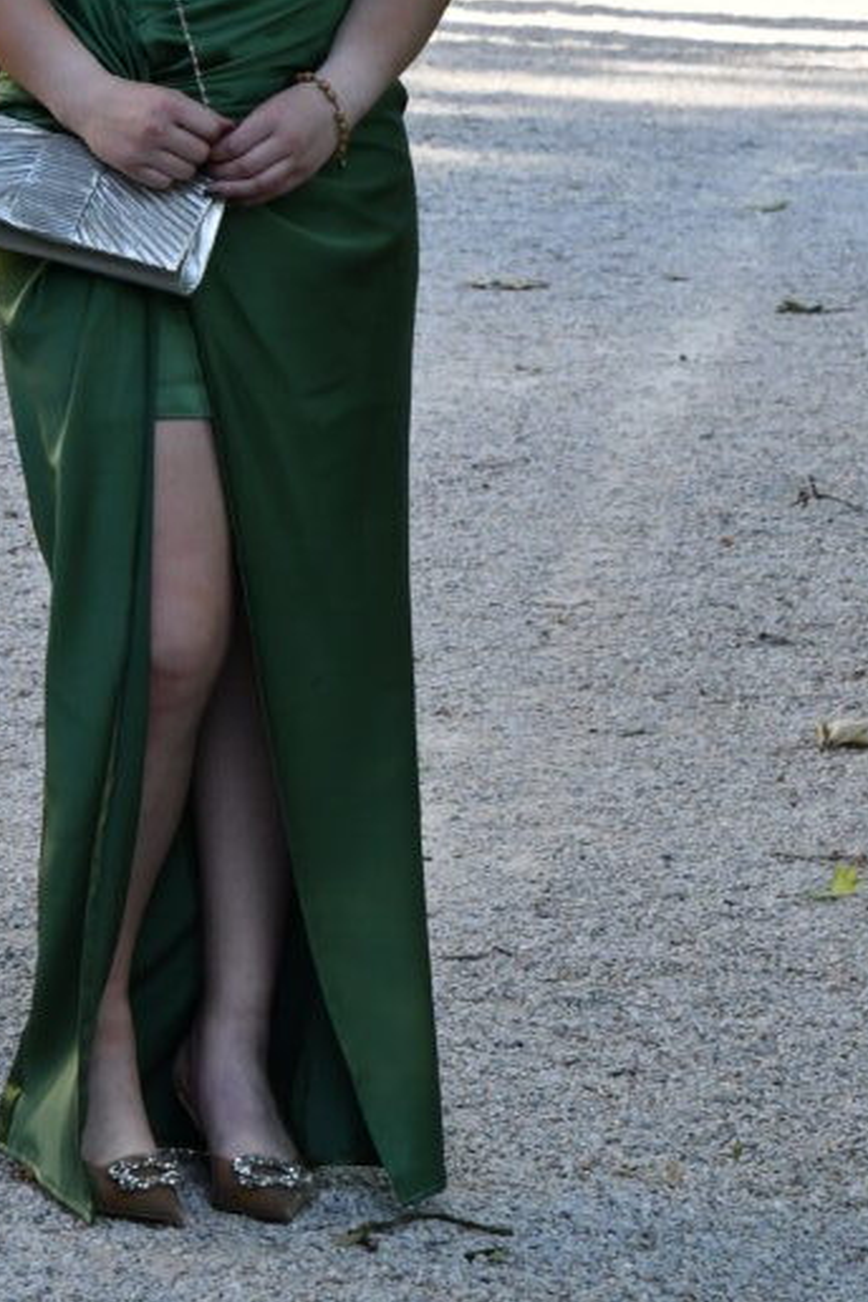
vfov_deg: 8.0
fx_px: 9258
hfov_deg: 5.4
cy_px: 212
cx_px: 143
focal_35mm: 256
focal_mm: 86
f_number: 9
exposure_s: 1/320
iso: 800
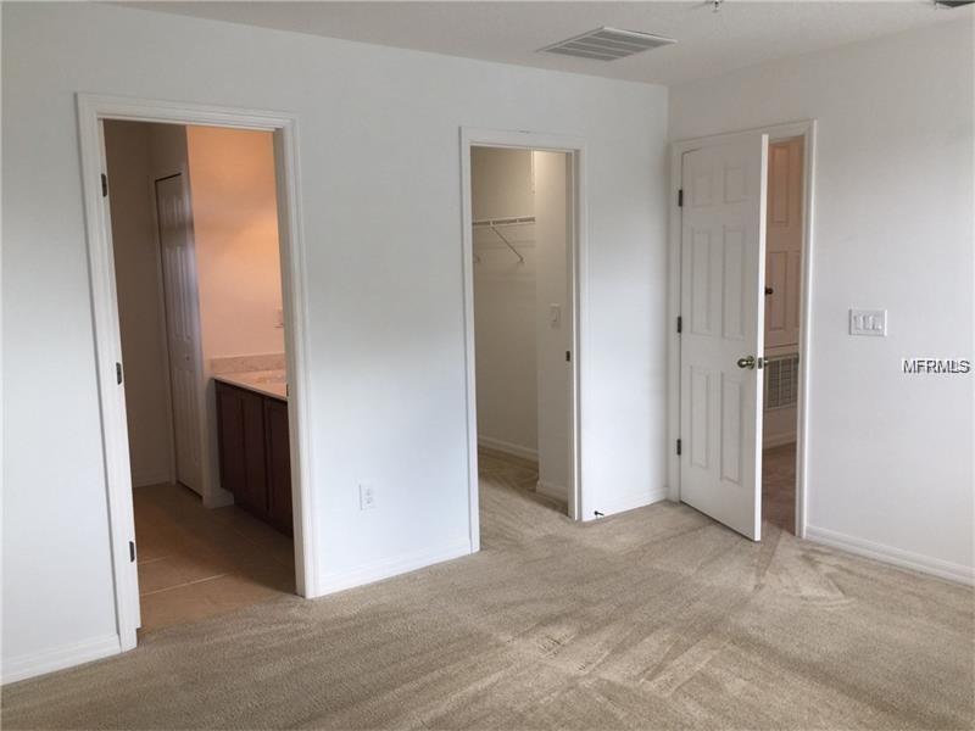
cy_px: 366
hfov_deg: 61.7
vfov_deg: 48.2
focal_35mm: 29
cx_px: 488
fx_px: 817
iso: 32
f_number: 2.2
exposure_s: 1/40
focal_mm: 4.15
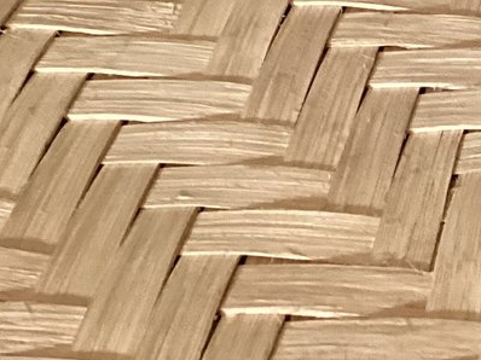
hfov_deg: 15.9
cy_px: -269
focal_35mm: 118
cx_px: 604
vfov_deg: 11.7
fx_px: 1639
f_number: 2.4
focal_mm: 3.3
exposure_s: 1/50
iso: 250
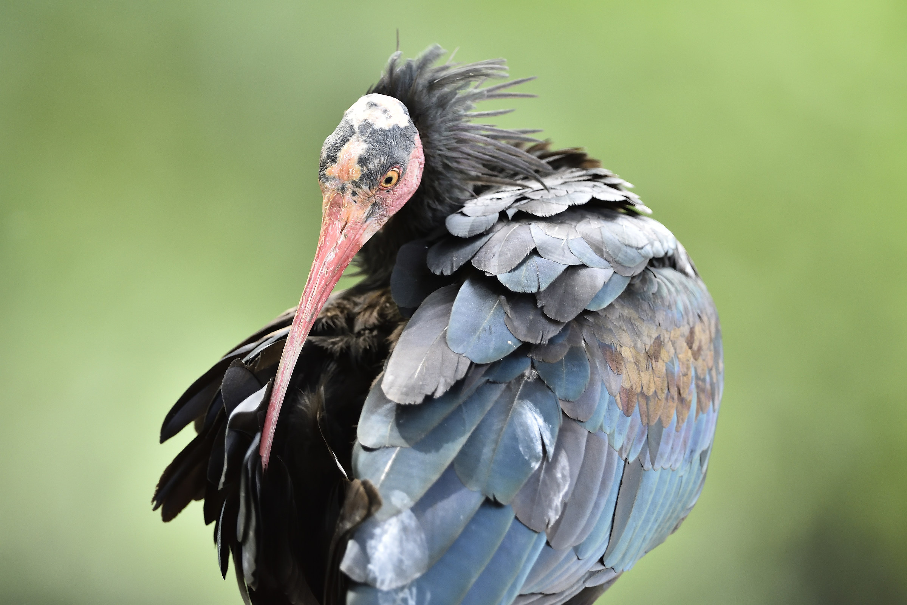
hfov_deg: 2.3
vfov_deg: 1.5
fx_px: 22673
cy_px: 302
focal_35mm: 900
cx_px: 454
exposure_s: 1/250
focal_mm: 600
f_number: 4.5
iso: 800
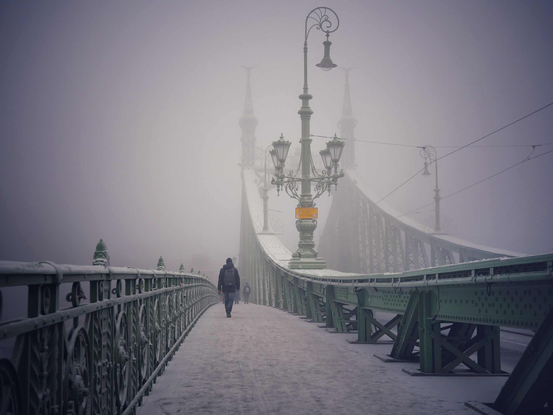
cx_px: 276
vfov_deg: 31.5
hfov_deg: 41.2
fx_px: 735
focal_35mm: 46
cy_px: 208
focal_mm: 23
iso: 400
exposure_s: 1/1000
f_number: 4.5
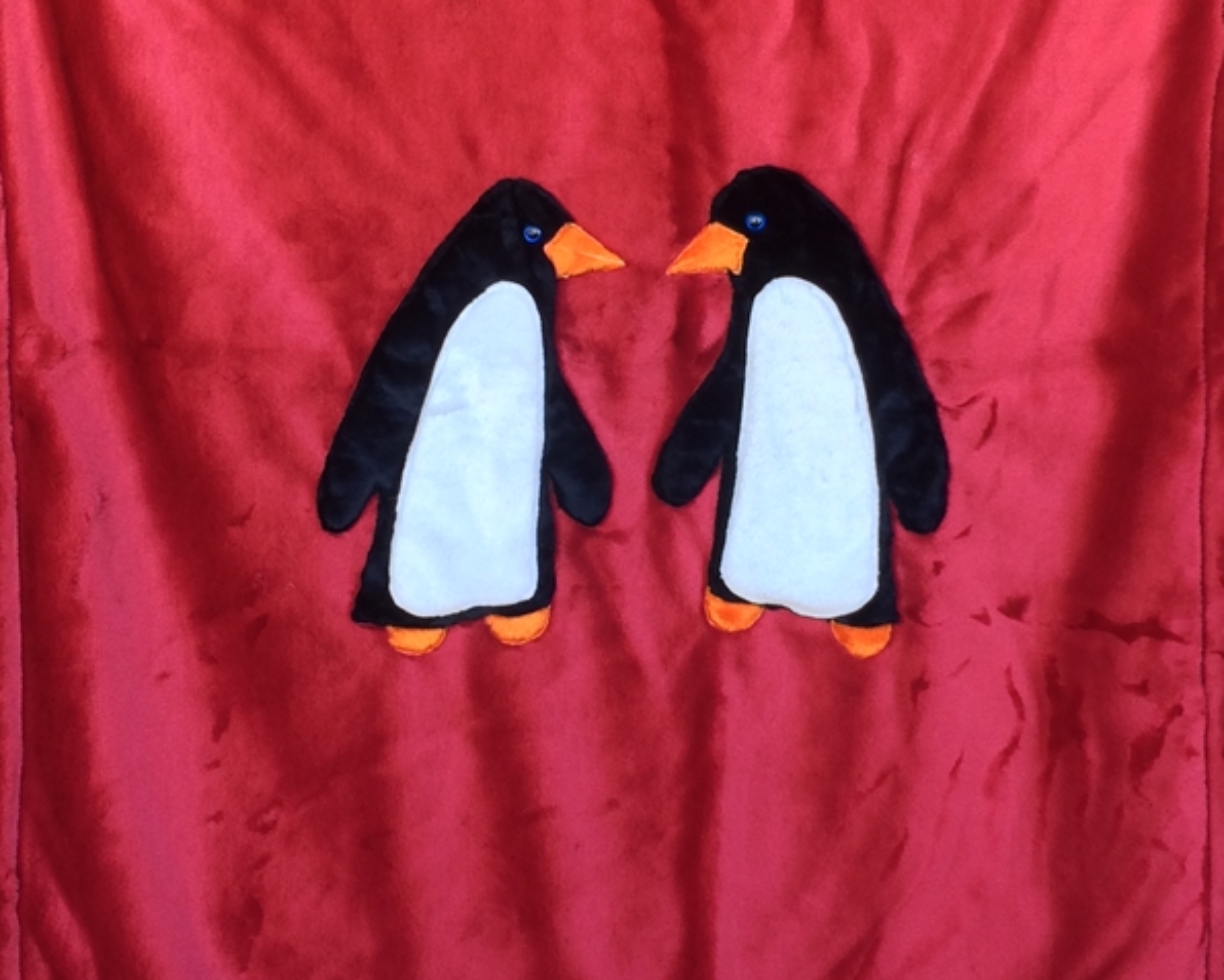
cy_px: 337
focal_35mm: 38
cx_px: 612
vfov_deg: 38.8
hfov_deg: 47.9
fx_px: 1377
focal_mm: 4.15
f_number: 2.2
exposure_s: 1/60
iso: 32
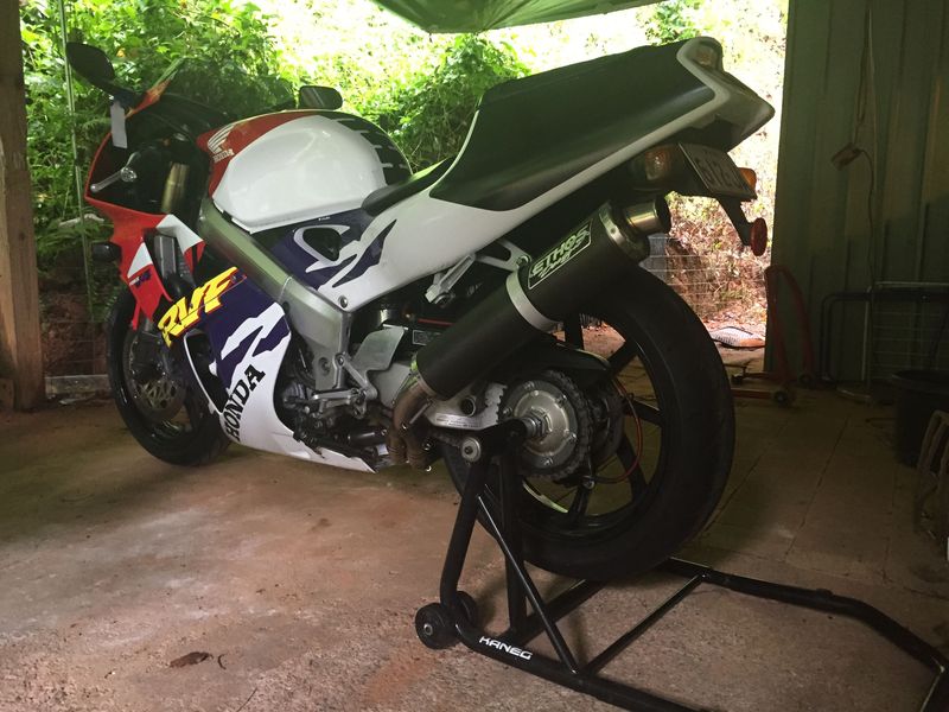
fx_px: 795
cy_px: 356
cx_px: 474
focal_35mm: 29
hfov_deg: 61.7
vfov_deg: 48.2
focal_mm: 4.15
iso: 200
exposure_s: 1/30
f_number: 2.2
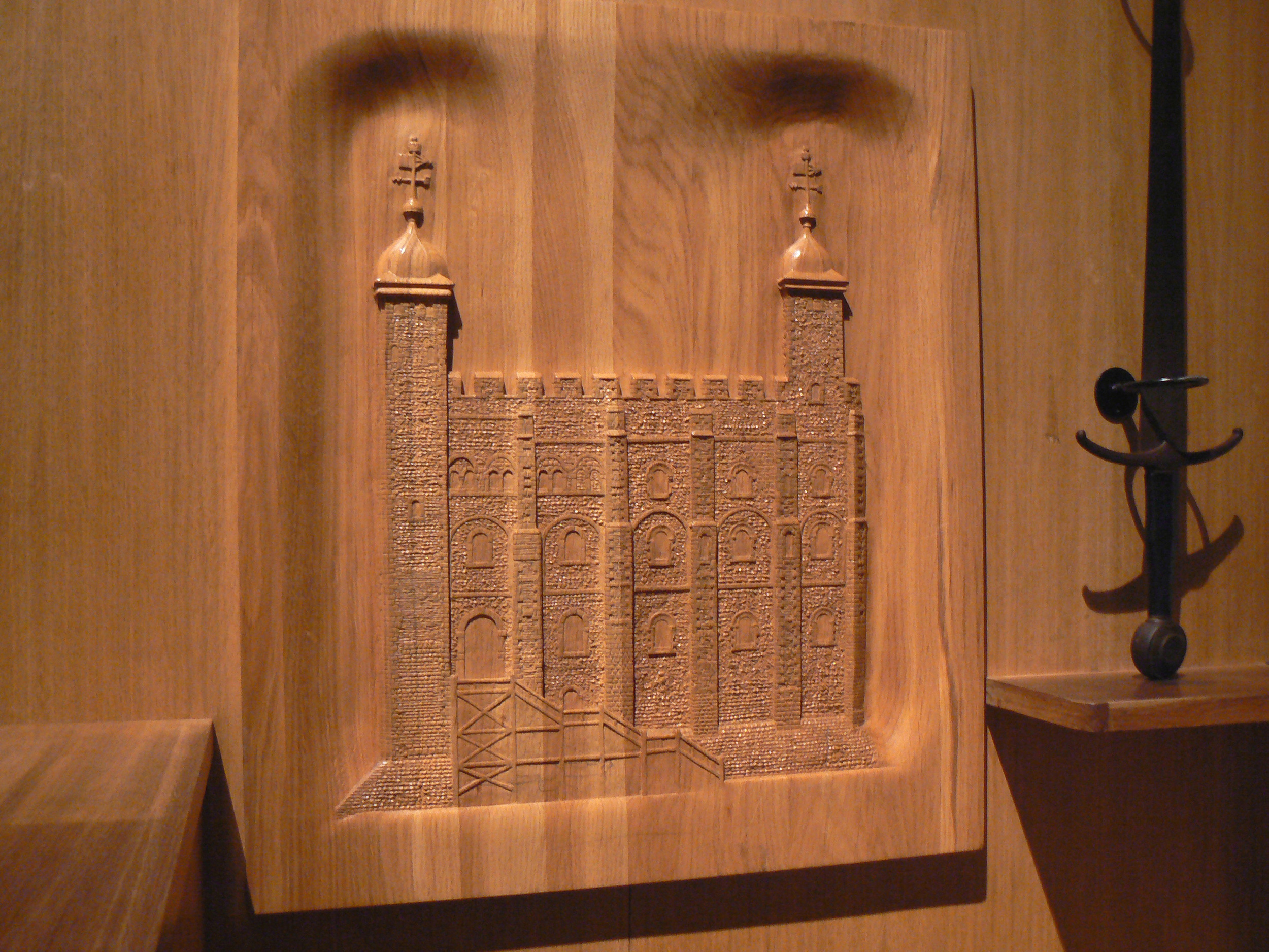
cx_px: 634
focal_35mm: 36
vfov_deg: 39.7
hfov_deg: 51.4
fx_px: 1320
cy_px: 476
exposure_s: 1/8
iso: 200
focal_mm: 6
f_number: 2.8
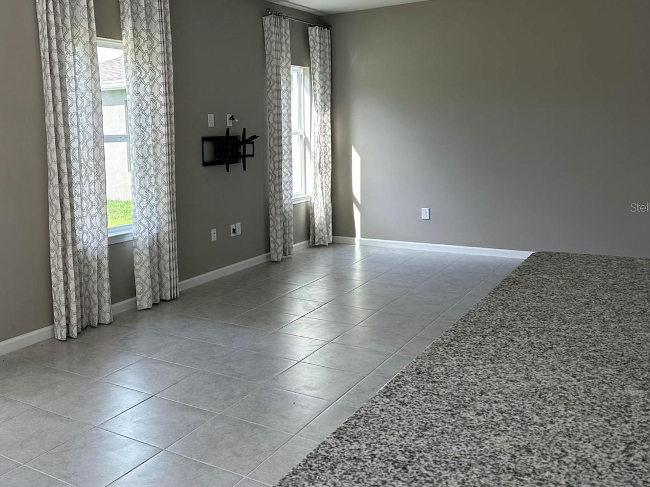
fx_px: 639
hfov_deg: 53.0
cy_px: 207
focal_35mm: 34
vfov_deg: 41.7
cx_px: 224
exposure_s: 1/279
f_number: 1.78
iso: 80
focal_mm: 6.86
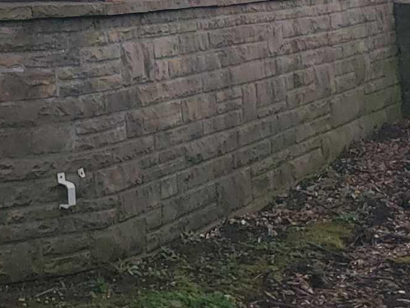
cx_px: -202
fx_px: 1409
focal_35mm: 119
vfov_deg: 11.3
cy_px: -290
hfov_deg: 15.3
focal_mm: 4.3
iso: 50
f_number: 2.4
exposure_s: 1/432
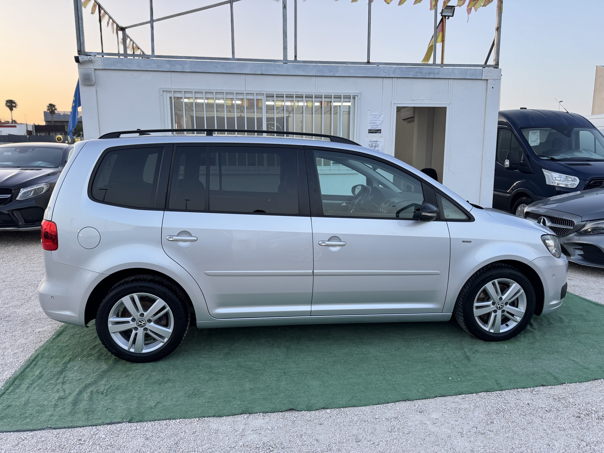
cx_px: 302
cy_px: 226
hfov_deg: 71.6
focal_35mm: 24
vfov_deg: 56.8
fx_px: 419
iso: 125
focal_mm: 6.76
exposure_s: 1/121
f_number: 1.78
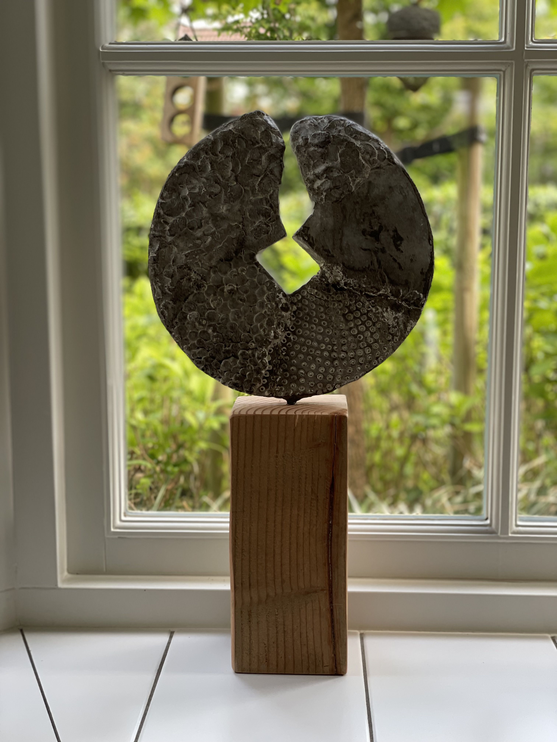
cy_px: 371
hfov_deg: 28.0
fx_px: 1116
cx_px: 278
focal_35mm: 52
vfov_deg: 36.8
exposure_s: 1/122
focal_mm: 6
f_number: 2
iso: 80
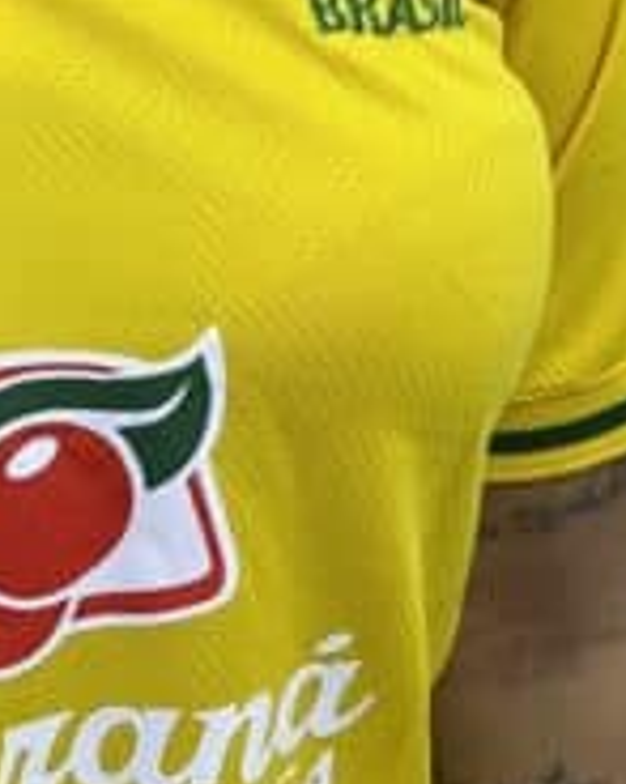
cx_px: -119
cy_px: 458
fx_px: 1831
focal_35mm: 79
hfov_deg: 18.4
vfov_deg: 24.1
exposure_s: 1/60
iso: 250
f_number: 1.5
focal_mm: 5.7
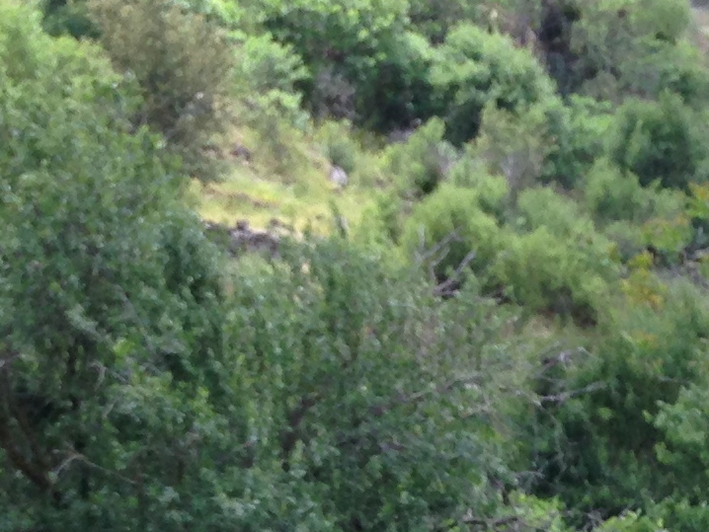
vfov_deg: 9.1
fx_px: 3073
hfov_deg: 13.1
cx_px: 488
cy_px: 1182
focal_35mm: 150
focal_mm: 4.12
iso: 50
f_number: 2.4
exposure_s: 1/433
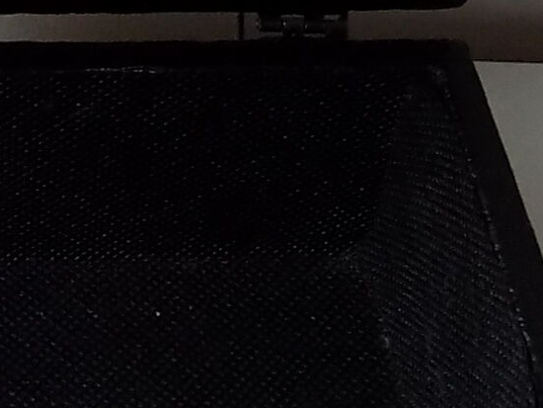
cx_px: -9
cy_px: 45
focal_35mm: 95
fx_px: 1491
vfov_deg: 15.4
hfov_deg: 20.0
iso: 250
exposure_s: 1/30
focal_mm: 4
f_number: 3.1
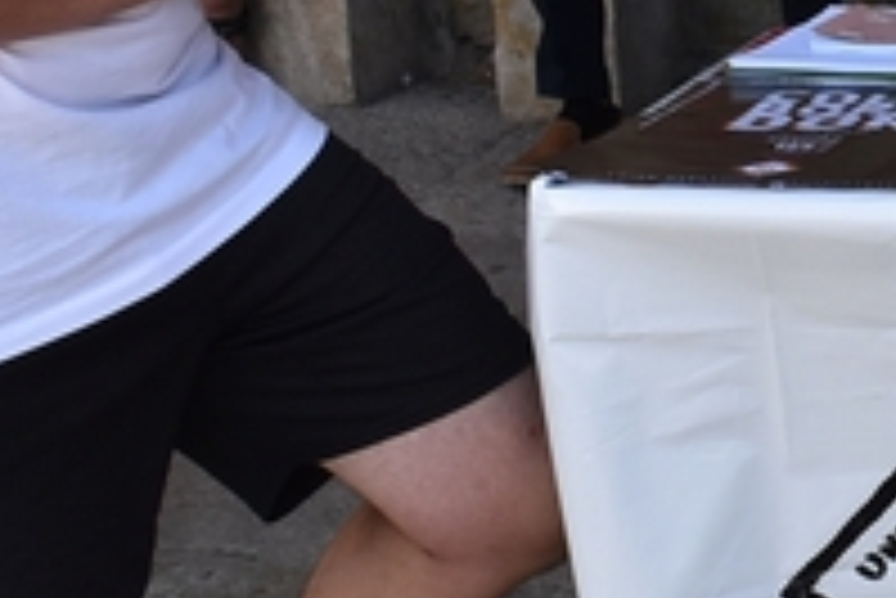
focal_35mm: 136
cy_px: -13
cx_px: 1238
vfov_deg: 10.0
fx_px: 3387
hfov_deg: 14.3
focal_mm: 20
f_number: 8
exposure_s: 1/250
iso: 400
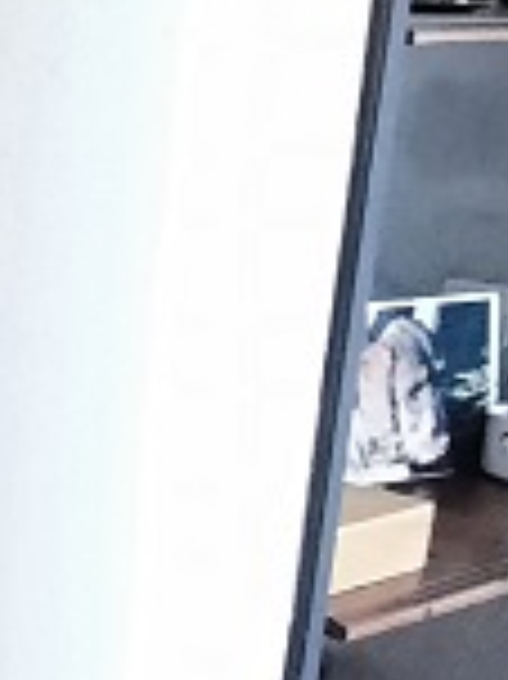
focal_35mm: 93
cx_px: -895
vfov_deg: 21.1
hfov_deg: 11.4
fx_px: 1822
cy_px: 356
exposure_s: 1/25
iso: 320
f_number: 2.2
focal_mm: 1.74
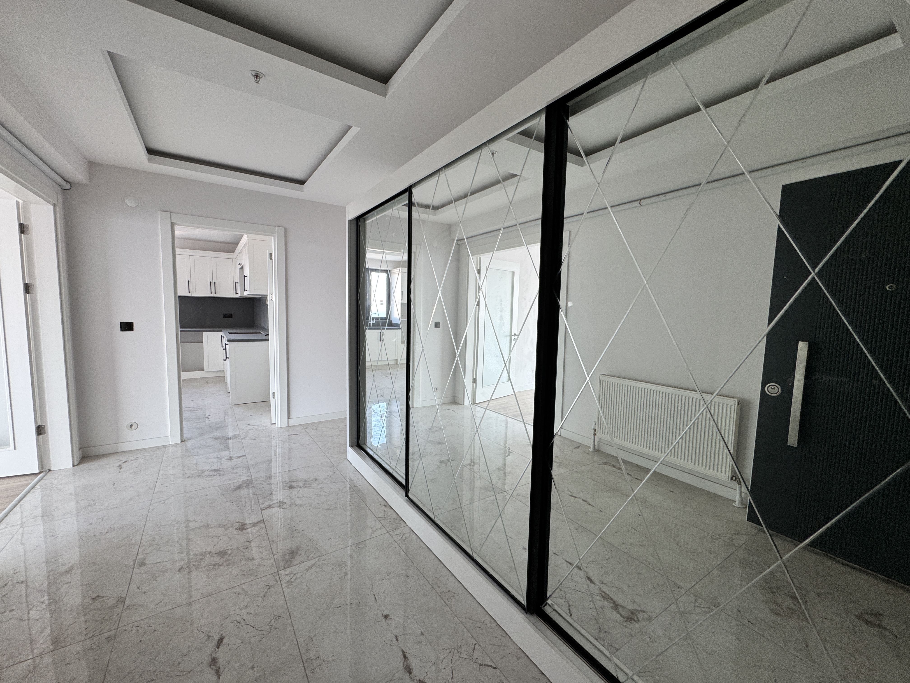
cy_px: 342
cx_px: 455
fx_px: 368
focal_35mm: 14
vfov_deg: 85.7
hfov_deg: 102.1
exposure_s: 1/99
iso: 100
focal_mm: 2.22
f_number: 2.2
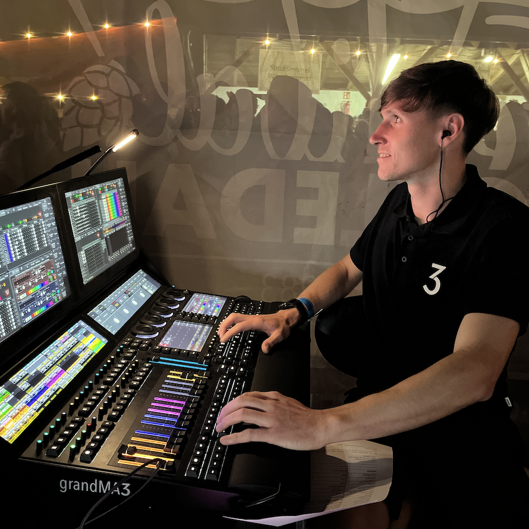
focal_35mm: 31
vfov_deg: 52.5
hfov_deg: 52.5
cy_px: 266
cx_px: 283
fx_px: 536
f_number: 1.6
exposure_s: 1/22
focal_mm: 5.1
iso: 1000
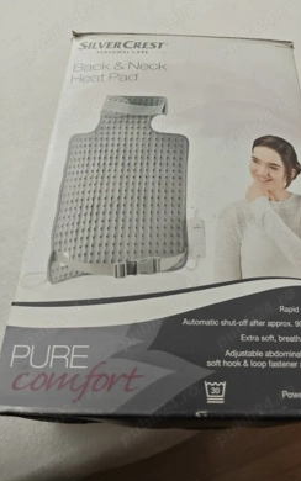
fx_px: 328
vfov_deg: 72.5
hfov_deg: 48.9
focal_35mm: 25
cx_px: 184
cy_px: 237
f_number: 1.6
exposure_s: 1/400
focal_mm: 6.06
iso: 1000
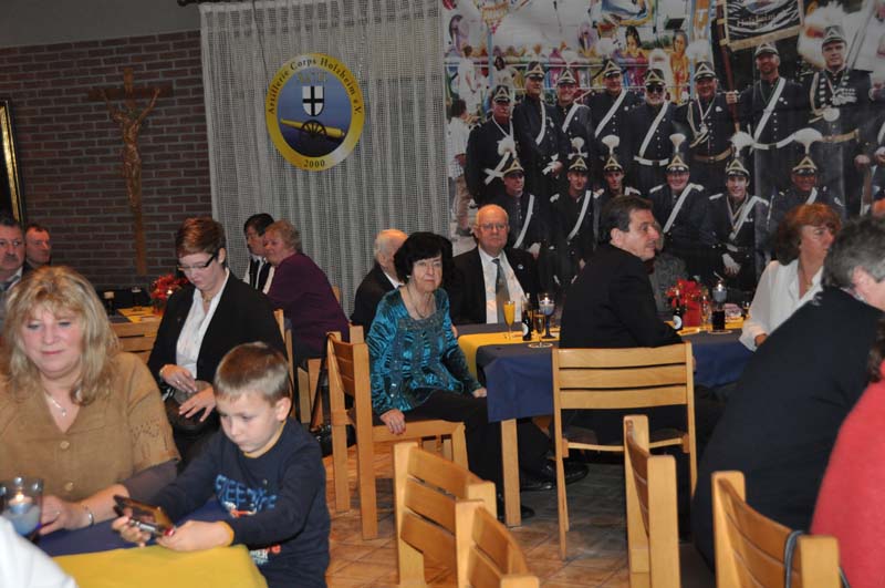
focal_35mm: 51
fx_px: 1252
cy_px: 294
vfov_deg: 26.4
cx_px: 442
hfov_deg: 38.9
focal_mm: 34
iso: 1100
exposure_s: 1/60
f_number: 4.2
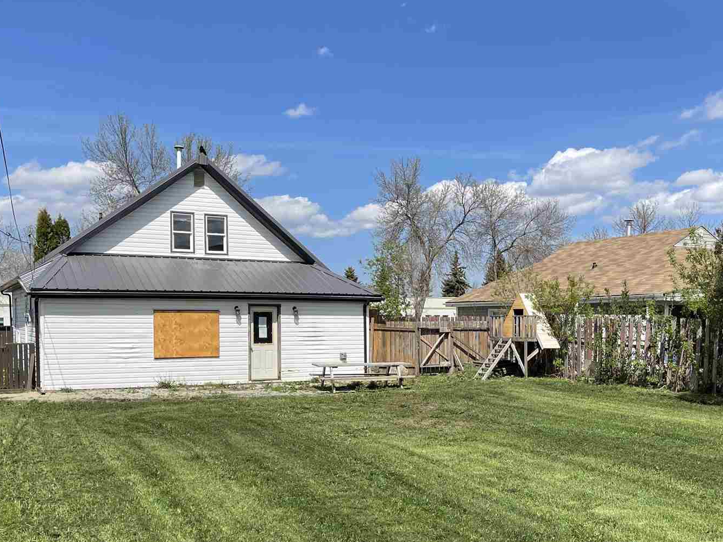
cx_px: 447
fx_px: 835
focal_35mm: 40
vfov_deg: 35.7
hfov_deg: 46.4
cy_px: 350
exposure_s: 1/5128
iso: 32
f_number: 1.6
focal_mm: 5.1
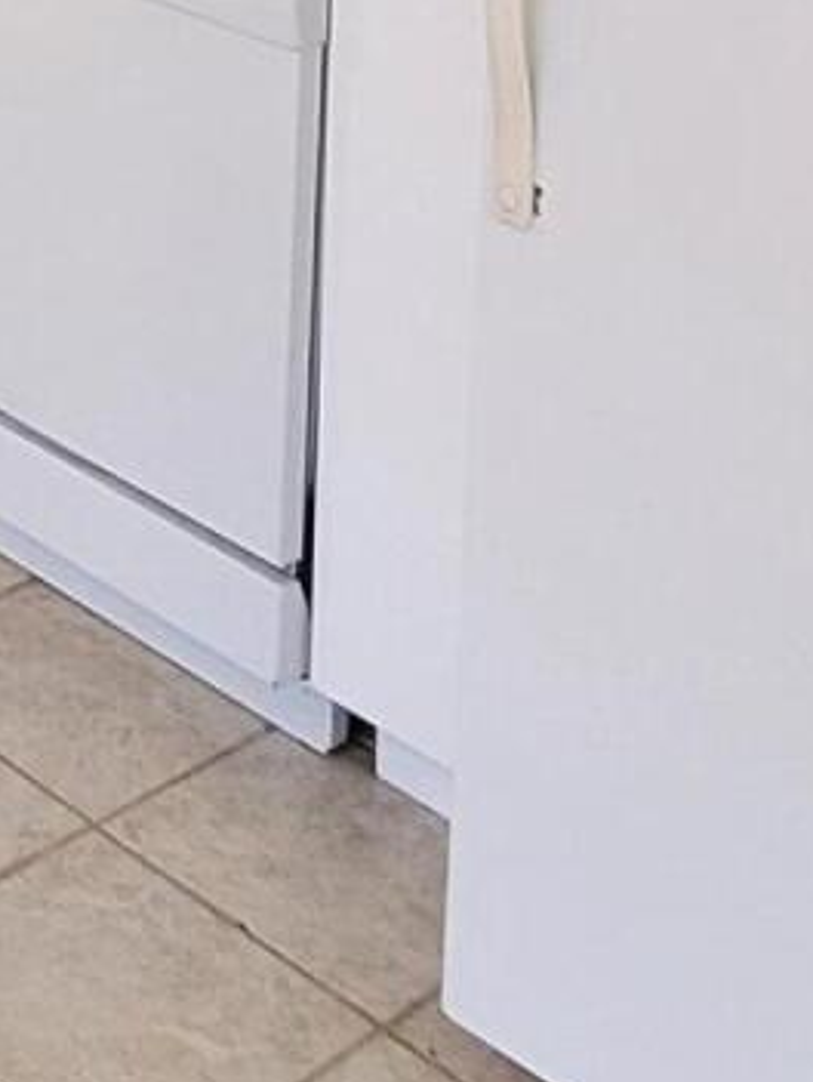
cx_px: -456
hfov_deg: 17.6
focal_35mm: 74
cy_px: -749
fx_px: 2313
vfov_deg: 20.4
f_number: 2.2
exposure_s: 1/60
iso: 320
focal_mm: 2.2
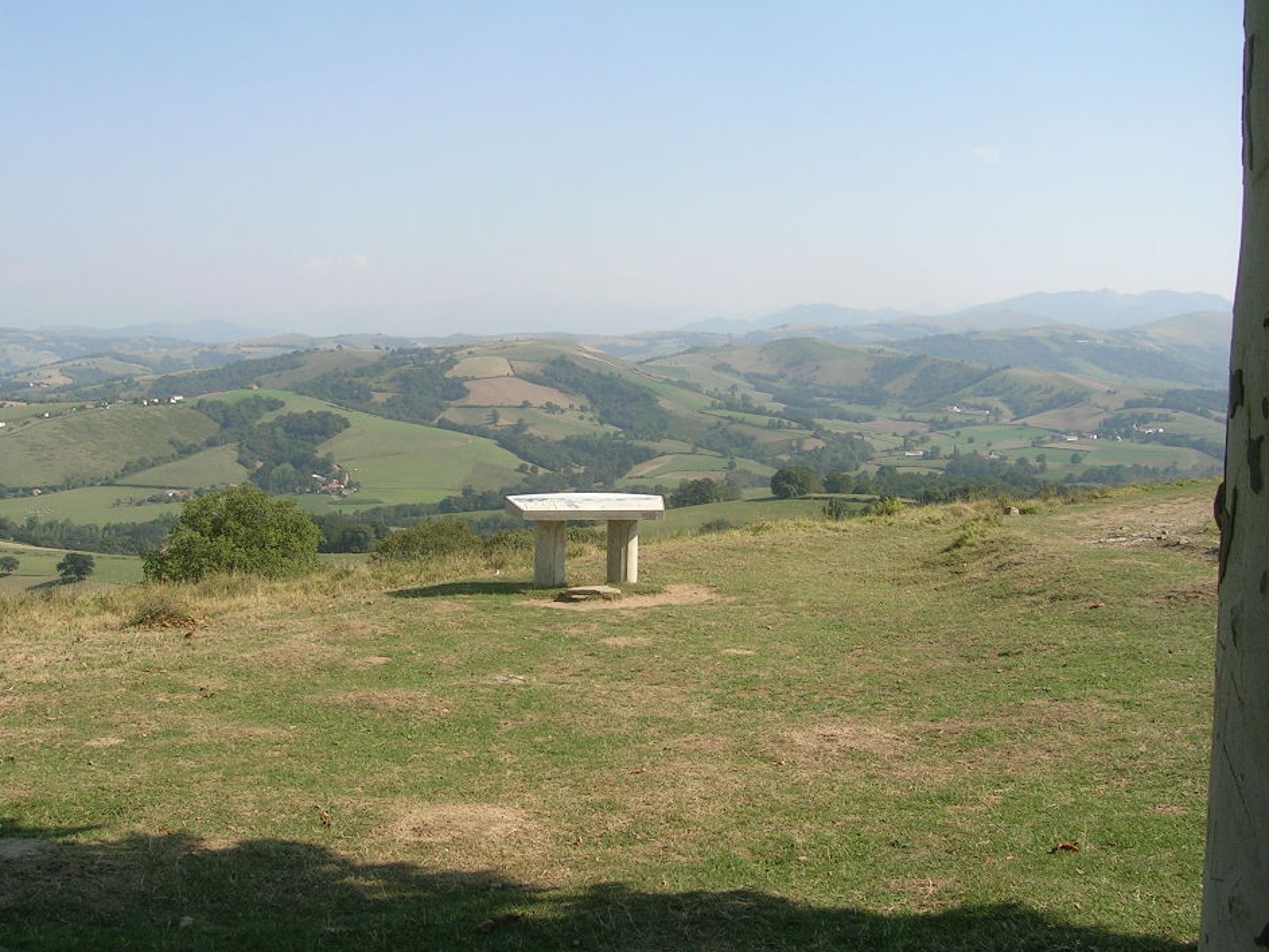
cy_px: 483
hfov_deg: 49.0
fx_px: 1393
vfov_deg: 37.7
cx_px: 606
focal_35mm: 38
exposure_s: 1/345
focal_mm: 5.4
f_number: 4.8
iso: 50
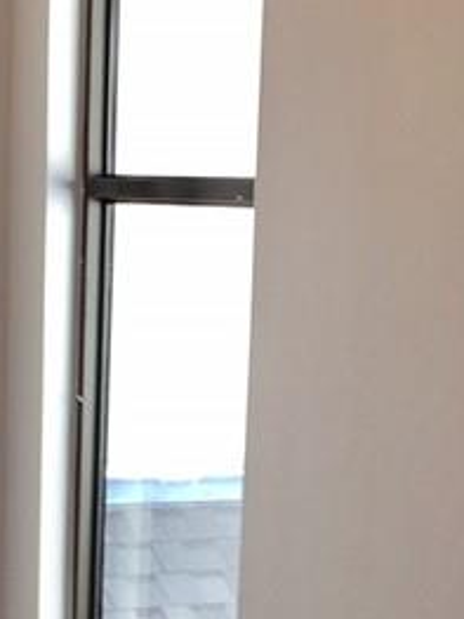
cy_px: 772
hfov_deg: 13.1
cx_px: 320
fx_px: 2021
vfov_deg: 16.6
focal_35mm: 113
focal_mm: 4.15
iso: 32
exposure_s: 1/40
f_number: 2.2
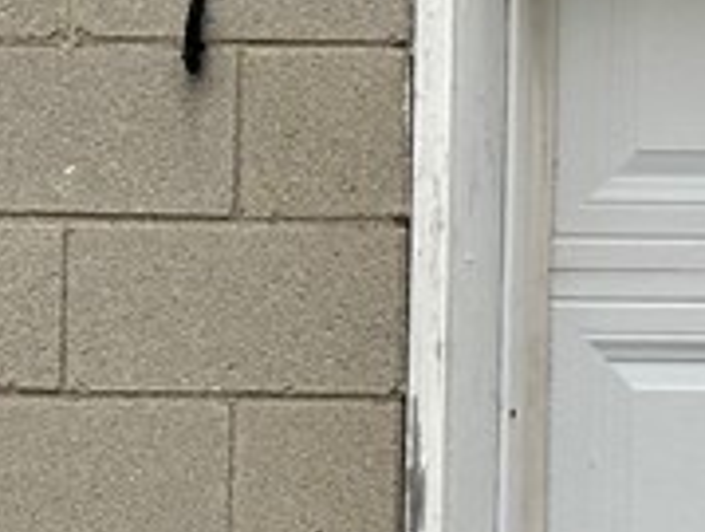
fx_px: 5592
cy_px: 217
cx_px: 1871
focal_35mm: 274
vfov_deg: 5.4
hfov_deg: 6.7
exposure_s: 1/549
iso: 64
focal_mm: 6.86
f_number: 1.78
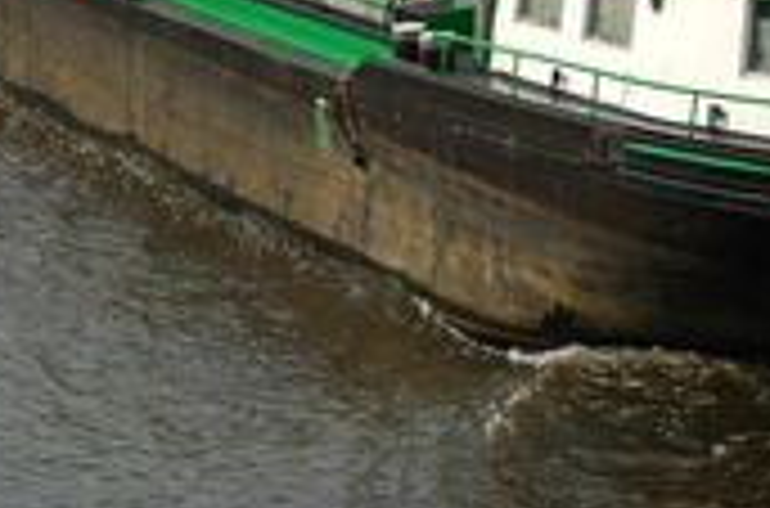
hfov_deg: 8.7
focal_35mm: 238
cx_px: 471
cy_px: 22
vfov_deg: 5.7
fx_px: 5086
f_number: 11
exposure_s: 1/400
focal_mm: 55
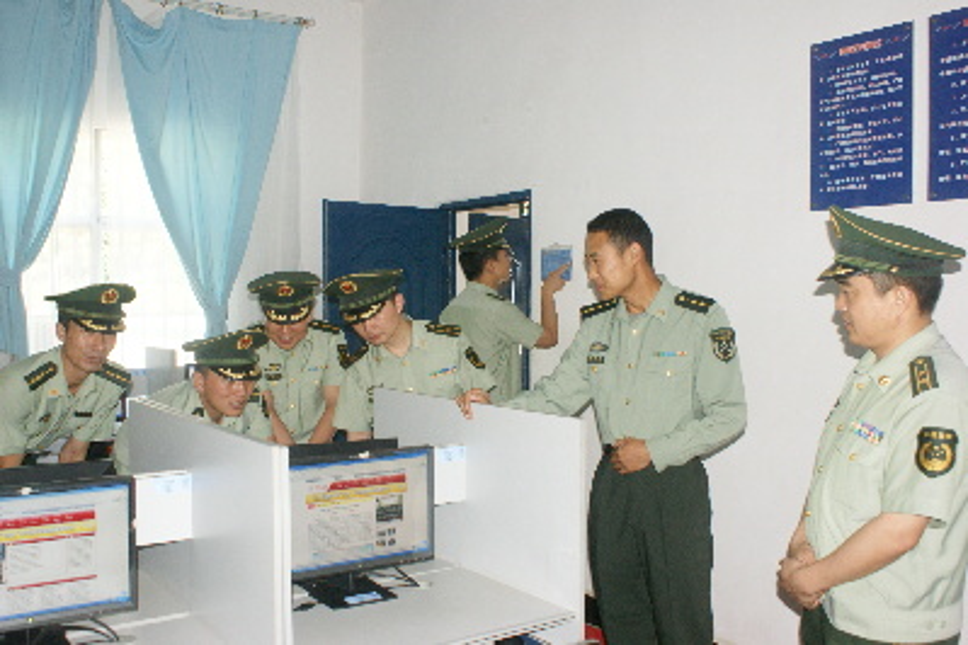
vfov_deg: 40.0
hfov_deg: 57.2
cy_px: 322
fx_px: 887
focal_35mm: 33
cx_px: 484
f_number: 5.6
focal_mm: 22
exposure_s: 1/60
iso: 400
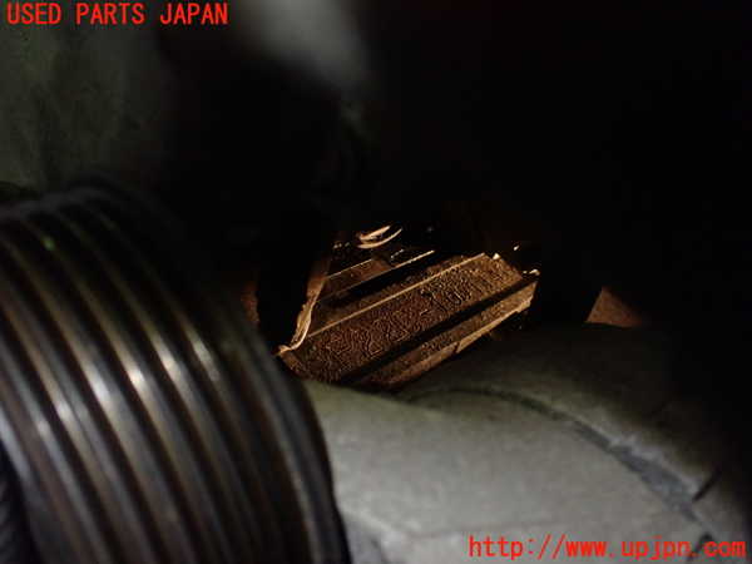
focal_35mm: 30
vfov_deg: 46.8
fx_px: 652
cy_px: 282
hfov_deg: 60.0
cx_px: 376
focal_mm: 5.4
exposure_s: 1/125
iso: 800
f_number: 2.3
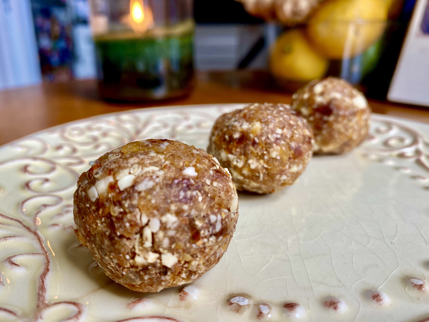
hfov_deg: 67.3
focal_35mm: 26
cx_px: 214
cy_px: 161
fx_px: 322
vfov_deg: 53.1
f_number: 1.8
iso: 40
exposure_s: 1/122
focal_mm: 4.25
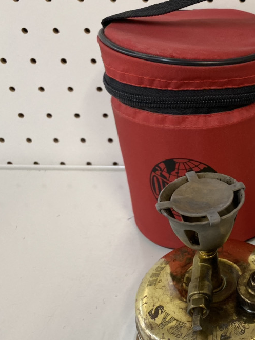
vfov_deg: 40.4
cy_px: 183
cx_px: 277
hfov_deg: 28.2
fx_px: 462
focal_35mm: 47
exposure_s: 1/50
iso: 160
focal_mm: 4.25
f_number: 1.8
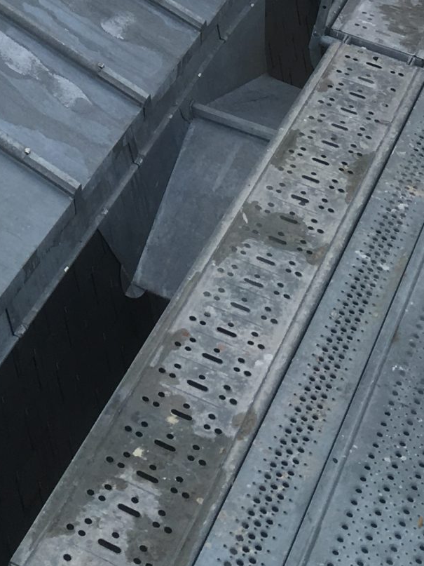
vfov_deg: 19.6
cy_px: -168
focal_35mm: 92
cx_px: -99
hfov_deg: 15.4
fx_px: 1503
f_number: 2.2
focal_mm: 4.15
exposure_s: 1/754
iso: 25
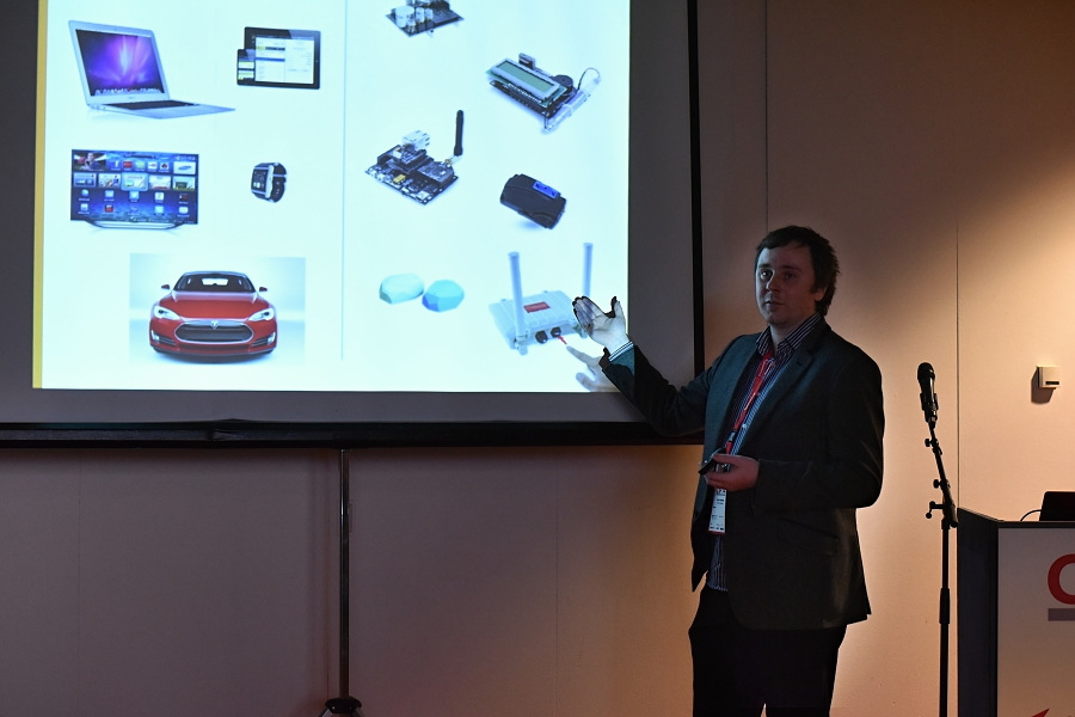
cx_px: 538
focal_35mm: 50
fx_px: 1493
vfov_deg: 27.0
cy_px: 358
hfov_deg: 39.6
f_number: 3.5
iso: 4000
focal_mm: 50
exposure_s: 1/500
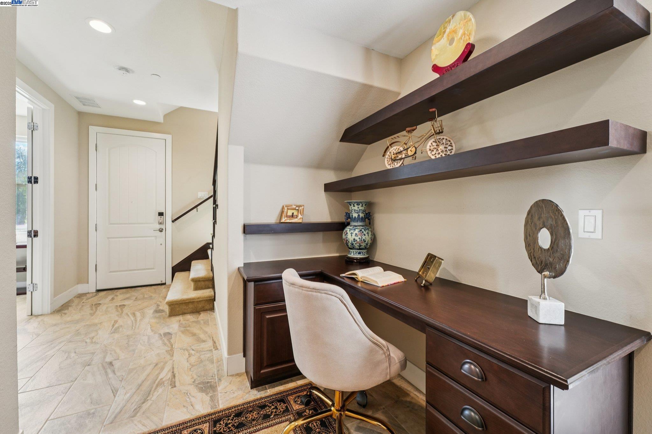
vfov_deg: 81.2
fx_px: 254
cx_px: 326
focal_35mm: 14
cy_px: 217
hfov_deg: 104.3
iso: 640
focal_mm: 14
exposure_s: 1/80
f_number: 8
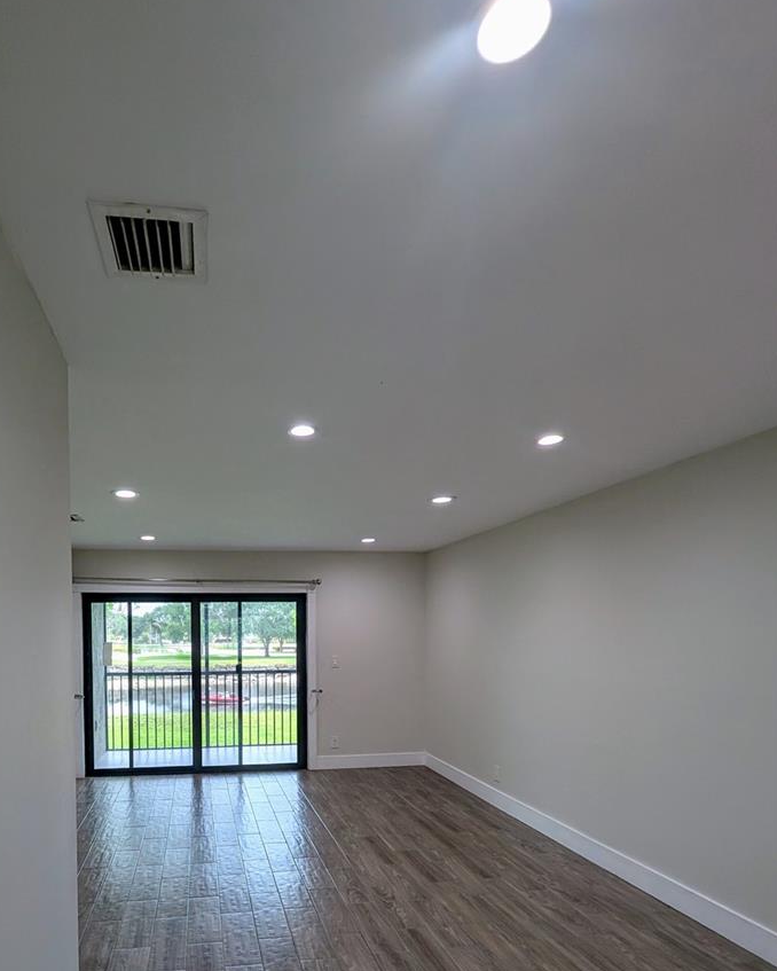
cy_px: 655
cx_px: 263
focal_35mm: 18
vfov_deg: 83.1
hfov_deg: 71.8
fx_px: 517
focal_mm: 1.95
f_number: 2.2
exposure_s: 1/60
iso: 53
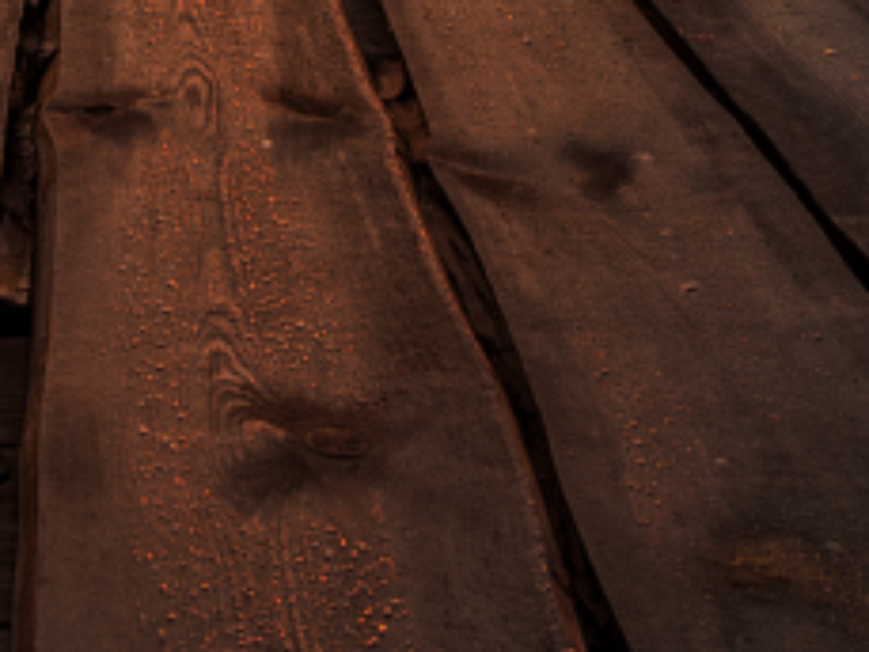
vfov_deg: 13.8
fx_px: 2361
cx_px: 152
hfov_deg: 20.6
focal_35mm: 94
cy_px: -582
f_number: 8
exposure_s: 1/320
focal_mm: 16
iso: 125
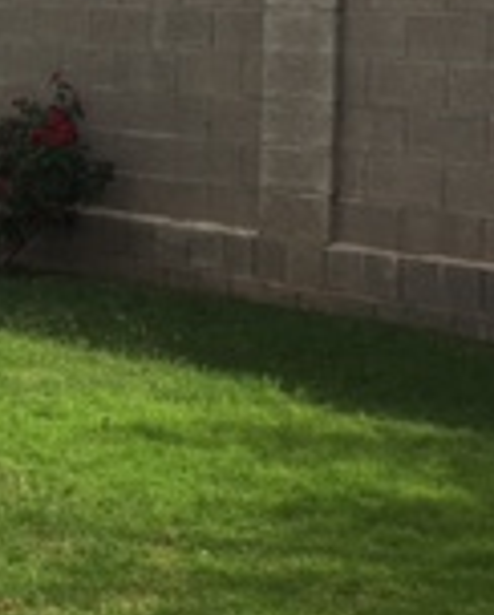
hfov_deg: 11.5
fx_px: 2170
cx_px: -543
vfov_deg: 16.0
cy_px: 121
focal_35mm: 119
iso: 25
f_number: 2.2
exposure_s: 1/2137
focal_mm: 4.15
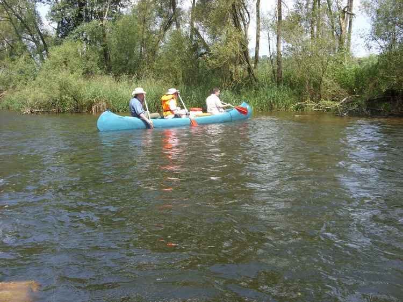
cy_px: 151
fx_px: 442
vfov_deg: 37.7
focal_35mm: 38
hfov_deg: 49.0
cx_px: 202
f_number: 2.8
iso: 50
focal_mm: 6.3
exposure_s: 1/478
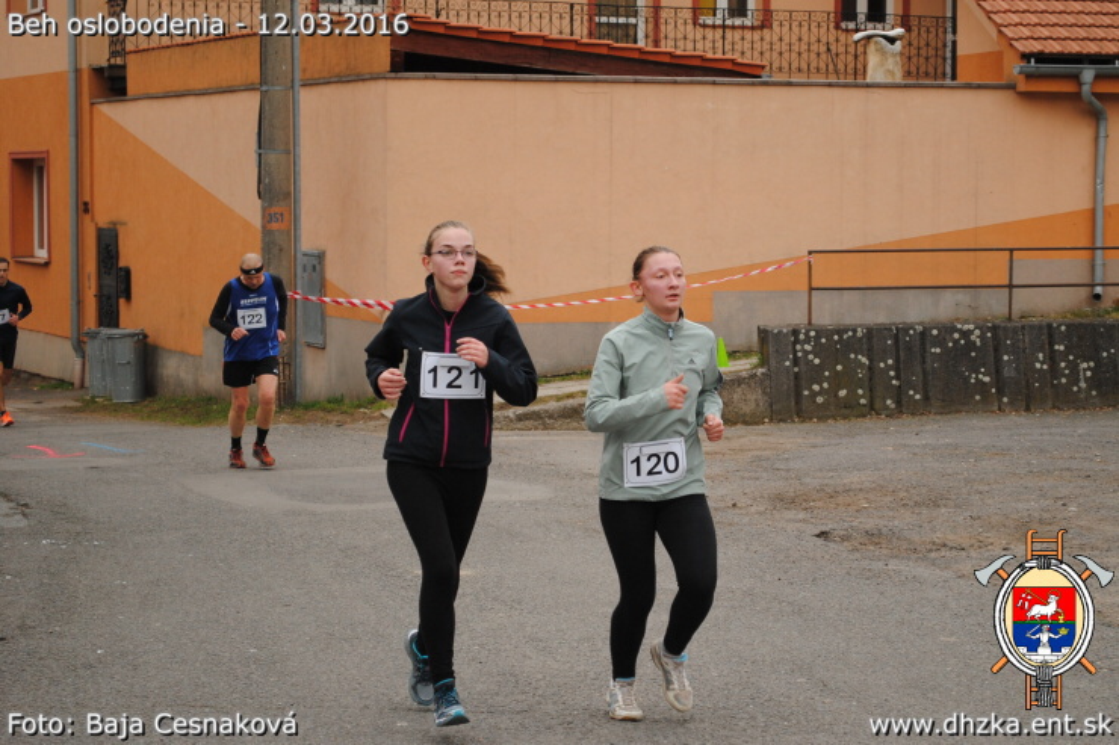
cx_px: 560
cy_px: 372
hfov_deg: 24.6
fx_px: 2564
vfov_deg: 16.5
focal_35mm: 82
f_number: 5.6
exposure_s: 1/320
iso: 400
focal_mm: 55
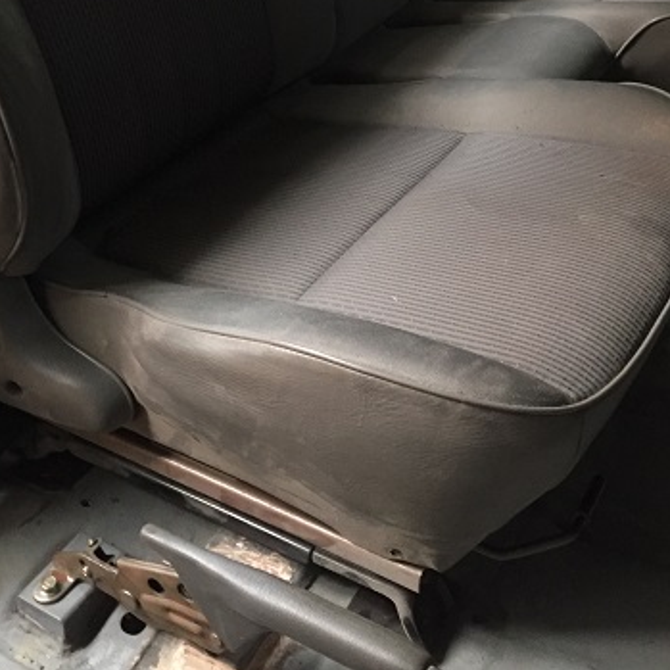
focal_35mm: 48
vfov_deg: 34.5
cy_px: 153
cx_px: 342
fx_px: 1051
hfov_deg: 35.4
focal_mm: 4.15
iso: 250
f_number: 2.2
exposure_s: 1/17
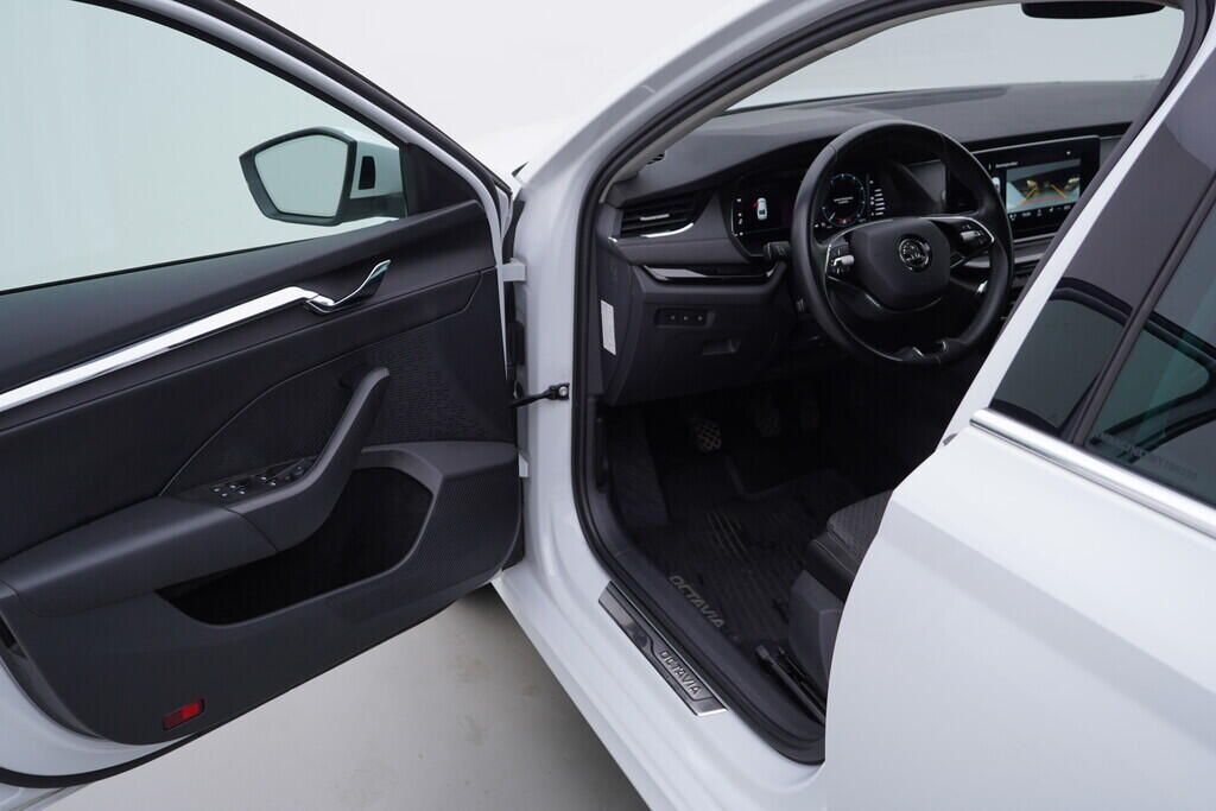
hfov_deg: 53.1
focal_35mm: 36
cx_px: 608
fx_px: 1216
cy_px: 406
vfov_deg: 36.9
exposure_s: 1/80
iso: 125
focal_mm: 24
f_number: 4
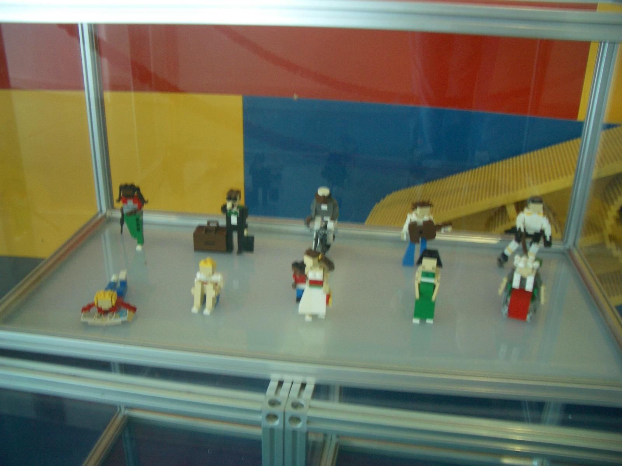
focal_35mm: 35
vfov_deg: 40.7
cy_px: 233
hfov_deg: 52.6
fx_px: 629
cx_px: 311
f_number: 2.6
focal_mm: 5.8
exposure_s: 1/15
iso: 100
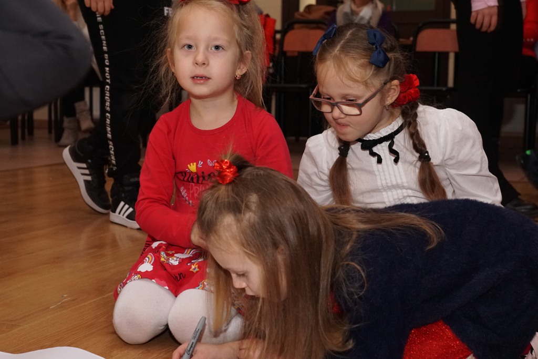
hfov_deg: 33.4
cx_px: 269
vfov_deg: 22.6
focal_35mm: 60
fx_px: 897
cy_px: 180
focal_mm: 40
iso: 1600
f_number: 5.6
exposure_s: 1/60
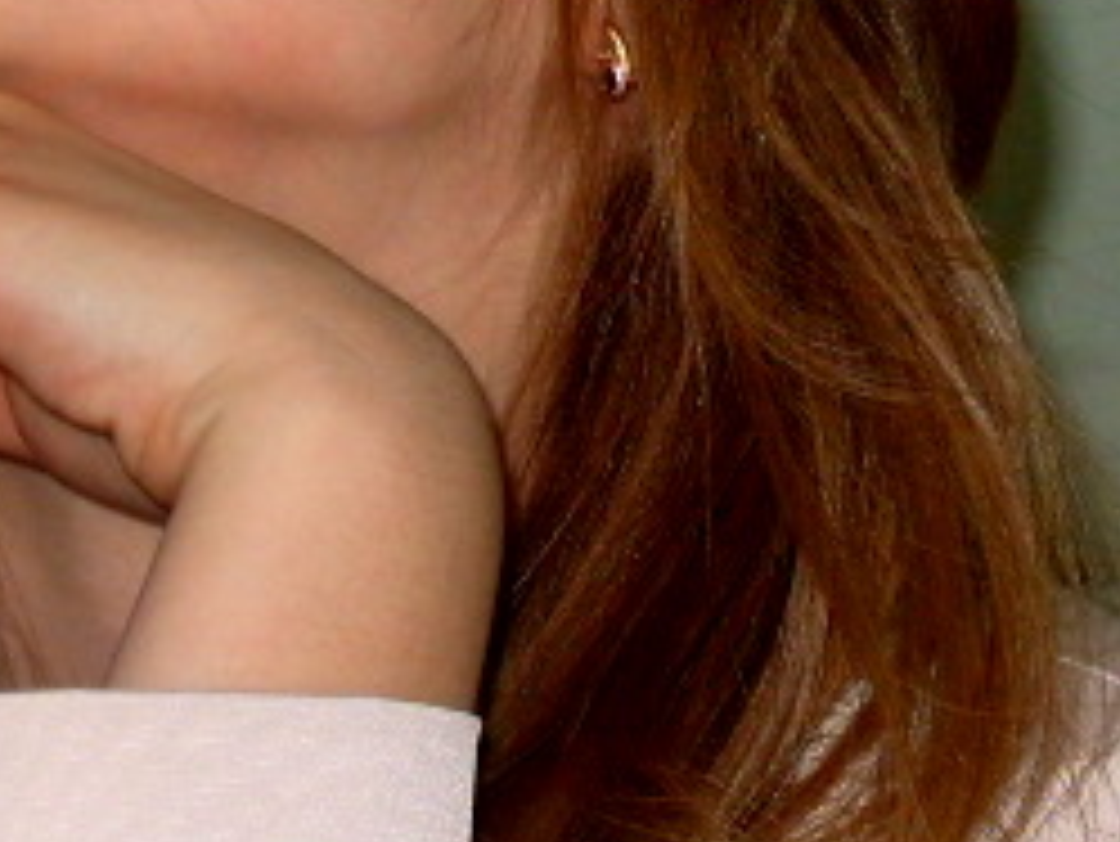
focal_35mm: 144
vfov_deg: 10.3
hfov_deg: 13.7
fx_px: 4661
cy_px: 293
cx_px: 625
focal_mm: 7.8
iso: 100
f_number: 2.8
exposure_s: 1/45
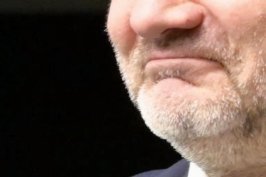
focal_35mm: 479
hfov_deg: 4.3
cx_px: 160
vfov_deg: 2.9
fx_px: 3539
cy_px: 144
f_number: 4.5
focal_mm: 50
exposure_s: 1/60
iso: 4500
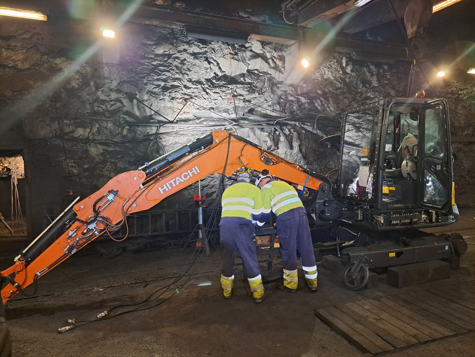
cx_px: 238
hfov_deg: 71.6
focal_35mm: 24
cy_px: 178
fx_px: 329
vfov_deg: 56.8
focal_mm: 5.23
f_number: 1.8
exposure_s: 1/25
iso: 400
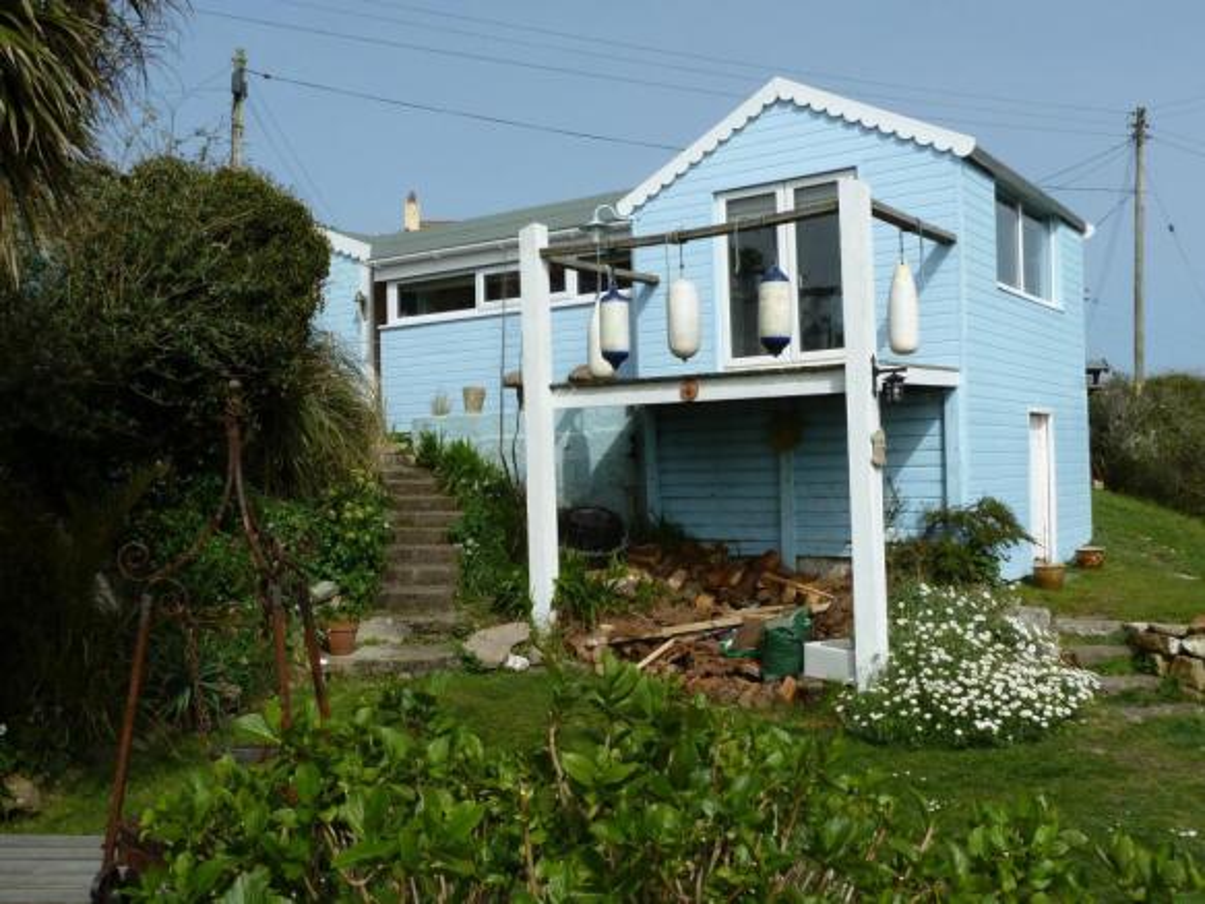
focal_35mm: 35
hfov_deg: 52.6
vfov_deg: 40.7
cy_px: 452
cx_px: 602
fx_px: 1218
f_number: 5.6
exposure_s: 1/400
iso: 80
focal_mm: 5.7
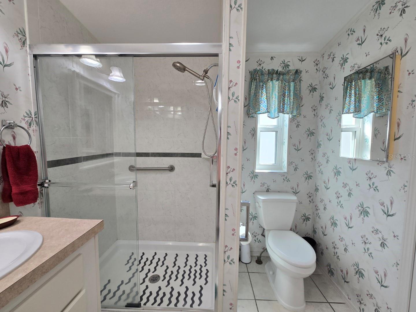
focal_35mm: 13
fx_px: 156
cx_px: 208
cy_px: 156
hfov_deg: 106.2
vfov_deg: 89.9
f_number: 2.2
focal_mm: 2.2
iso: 64
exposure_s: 1/60
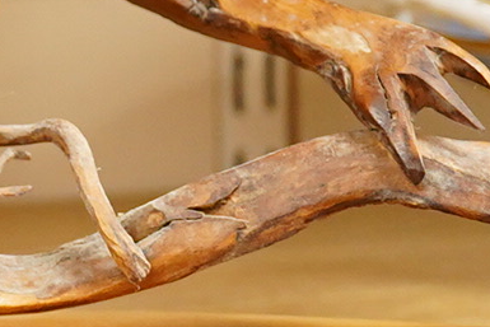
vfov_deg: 6.0
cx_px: -97
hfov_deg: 8.8
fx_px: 3132
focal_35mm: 230
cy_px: 1
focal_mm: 30
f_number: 3.5
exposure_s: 1/250
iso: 2500
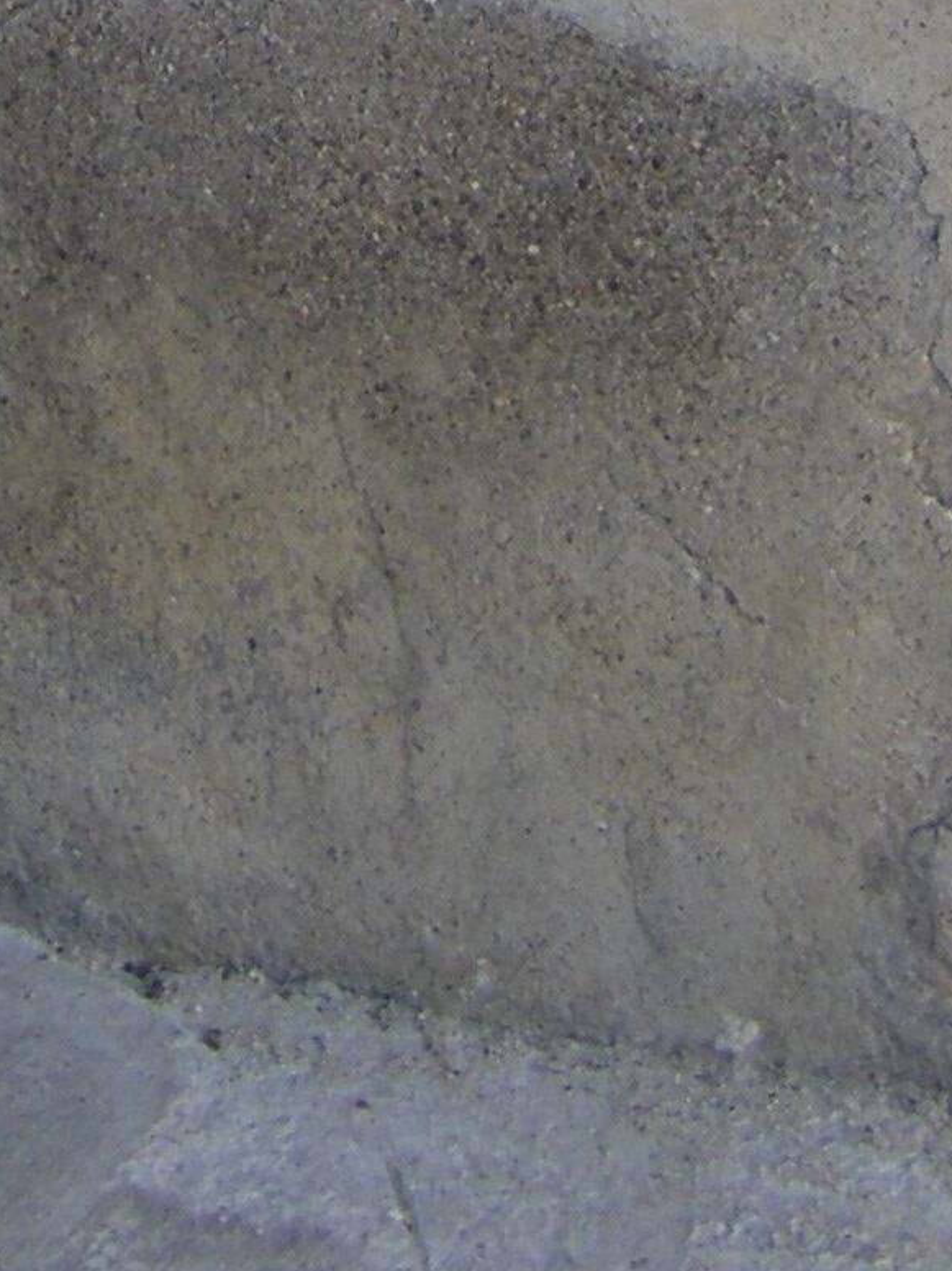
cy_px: -800
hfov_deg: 9.2
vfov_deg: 11.7
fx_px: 5869
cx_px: 85
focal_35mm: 160
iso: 64
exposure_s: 1/320
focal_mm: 6.3
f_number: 3.5
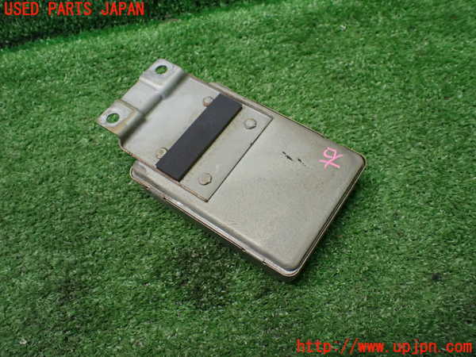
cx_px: 238
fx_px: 413
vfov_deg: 46.8
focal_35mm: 30
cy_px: 178
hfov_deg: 60.0
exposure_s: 1/125
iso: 640
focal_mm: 5.4
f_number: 2.3
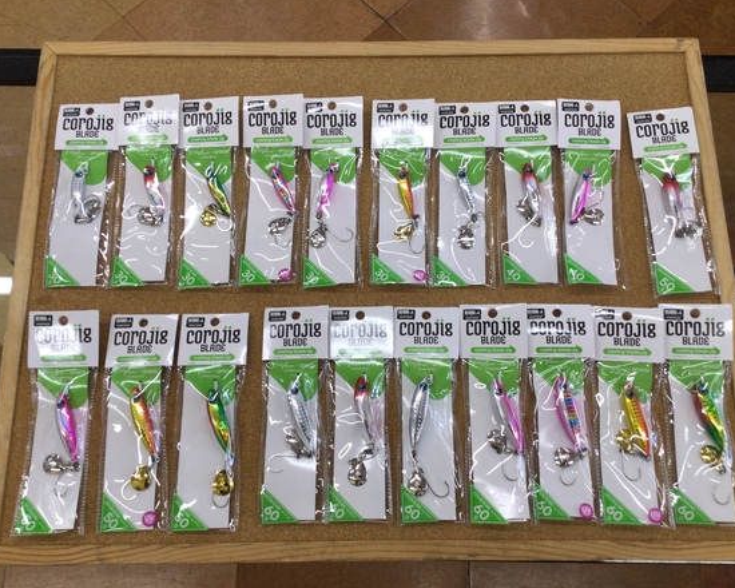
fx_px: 718
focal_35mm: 33
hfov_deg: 54.2
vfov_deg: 44.5
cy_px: 293
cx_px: 374
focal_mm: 3.3
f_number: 2.4
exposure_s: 1/60
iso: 32
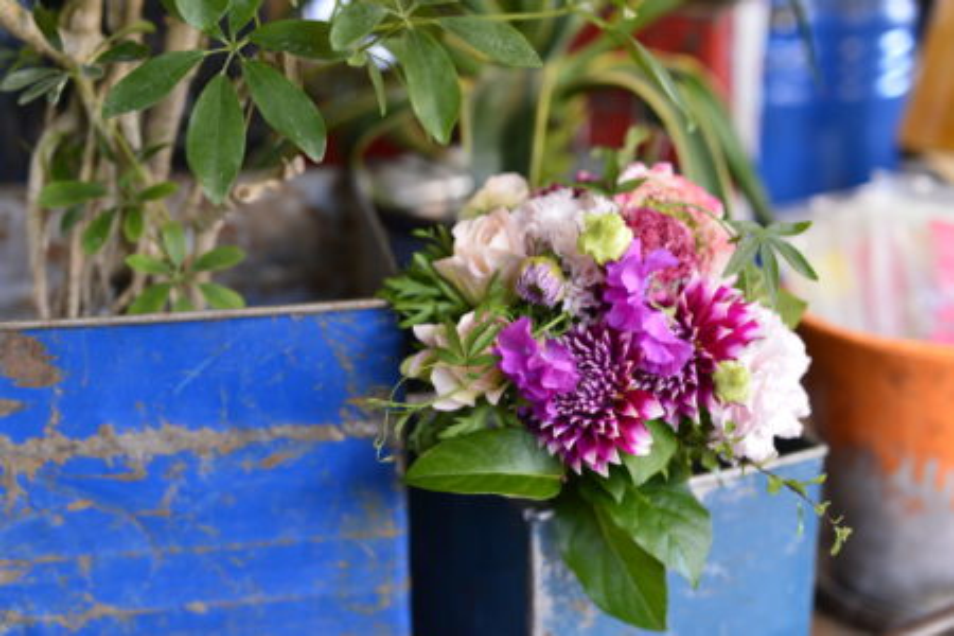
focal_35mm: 50
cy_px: 318
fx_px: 1325
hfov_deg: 39.6
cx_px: 477
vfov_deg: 27.0
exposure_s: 1/50
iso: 200
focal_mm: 50
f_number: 2.2
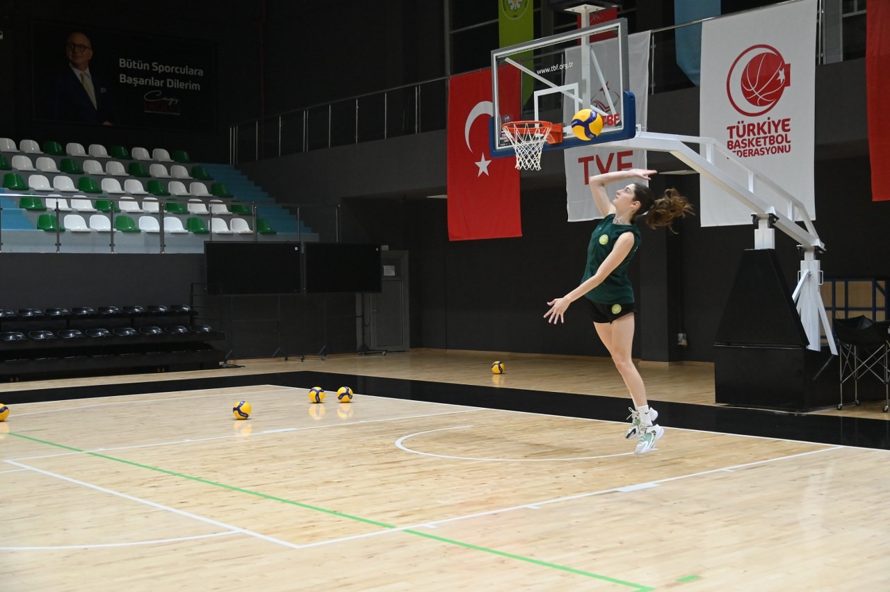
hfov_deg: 41.1
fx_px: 1186
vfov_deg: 28.0
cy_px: 296
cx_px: 445
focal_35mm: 48
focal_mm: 48
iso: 5000
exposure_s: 1/1000
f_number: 4
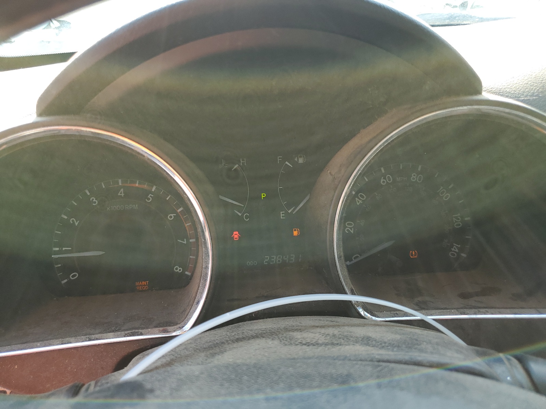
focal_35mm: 26
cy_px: 204
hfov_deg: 67.3
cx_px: 273
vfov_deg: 53.1
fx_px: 410
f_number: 1.5
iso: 50
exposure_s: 1/200
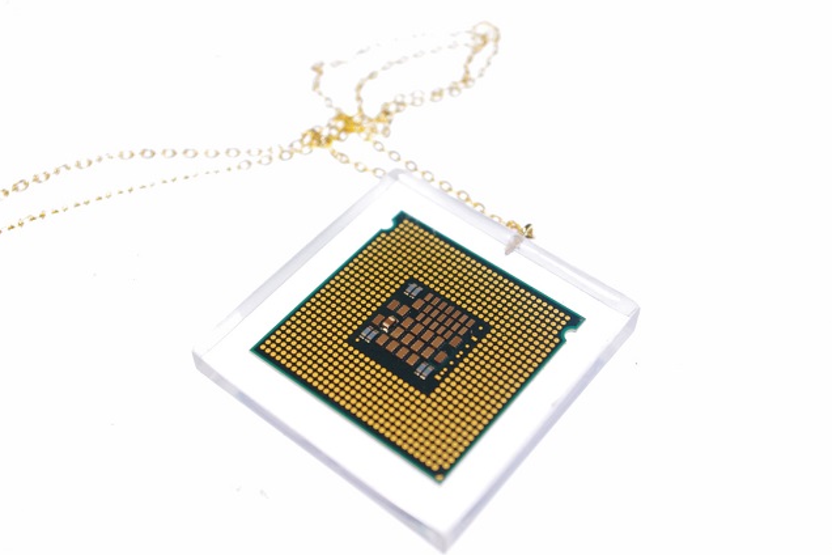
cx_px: 417
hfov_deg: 39.6
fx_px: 1155
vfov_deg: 27.0
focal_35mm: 50
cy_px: 278
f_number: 4.5
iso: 500
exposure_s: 1/100
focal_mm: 32.5
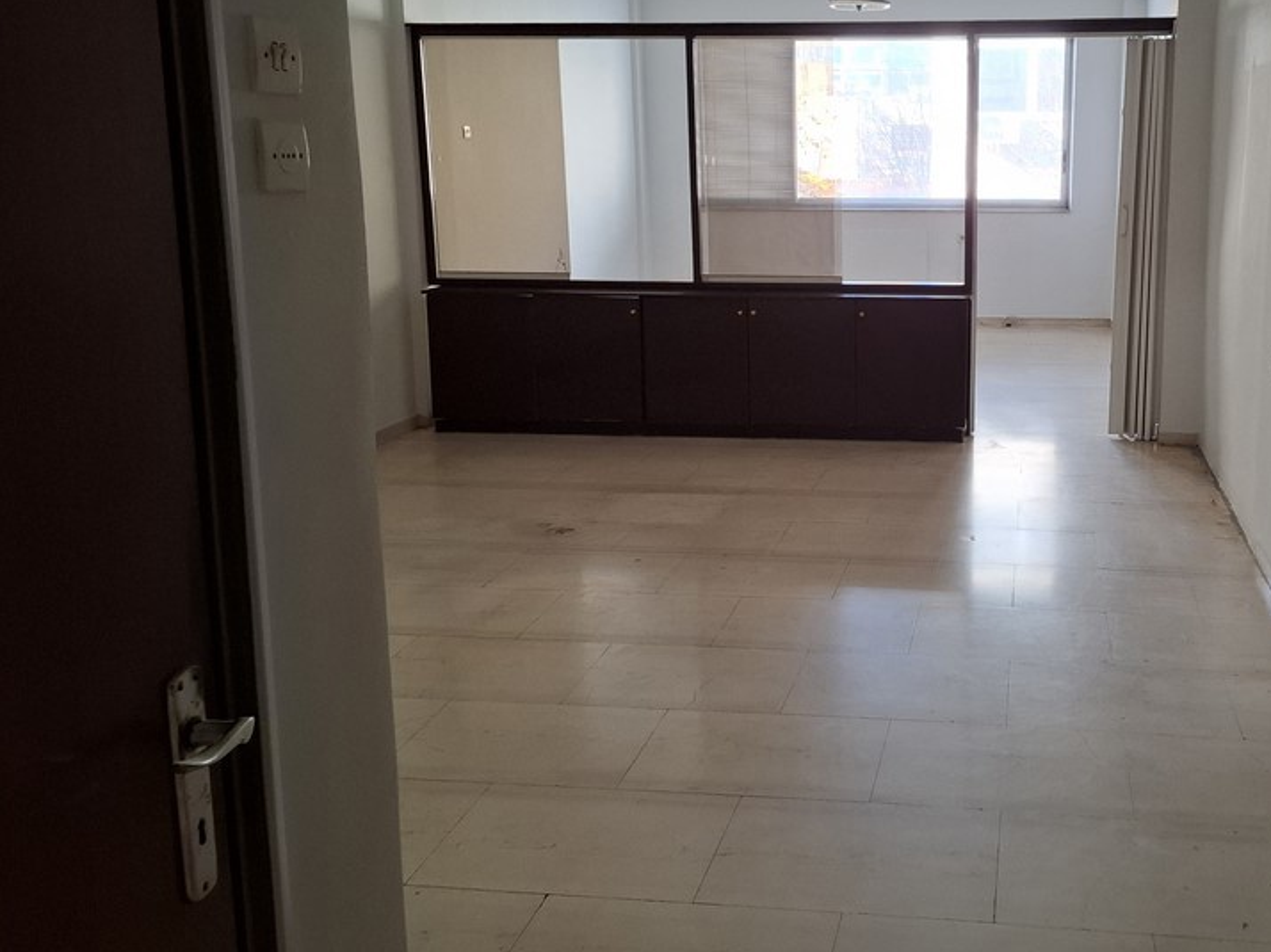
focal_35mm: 33
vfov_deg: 42.4
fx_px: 1211
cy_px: 331
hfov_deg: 53.7
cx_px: 897
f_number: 1.8
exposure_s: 1/100
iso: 160
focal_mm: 5.54
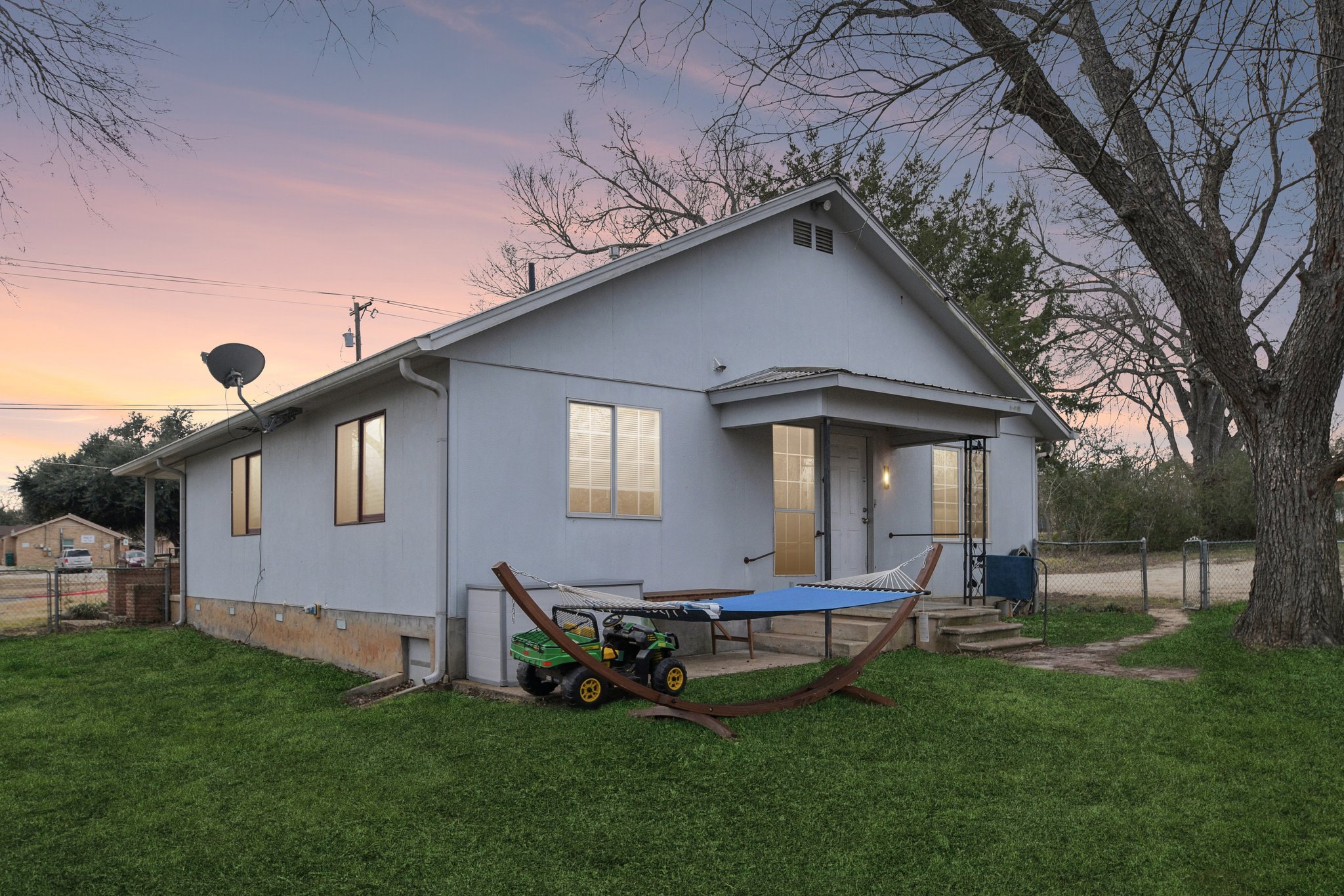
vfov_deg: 51.3
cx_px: 672
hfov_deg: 71.5
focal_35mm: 25
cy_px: 448
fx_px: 933
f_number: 8
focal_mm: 17
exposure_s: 1/400
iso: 400
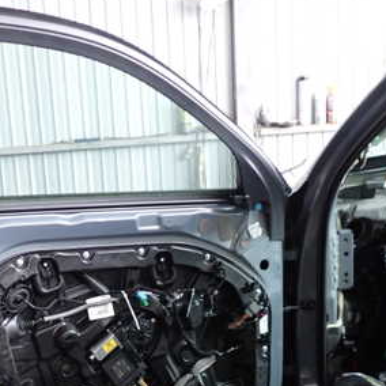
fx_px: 706
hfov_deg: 30.2
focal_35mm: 56
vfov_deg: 30.3
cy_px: 264
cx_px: 114
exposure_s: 1/30
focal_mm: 5.4
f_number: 2.3
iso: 250
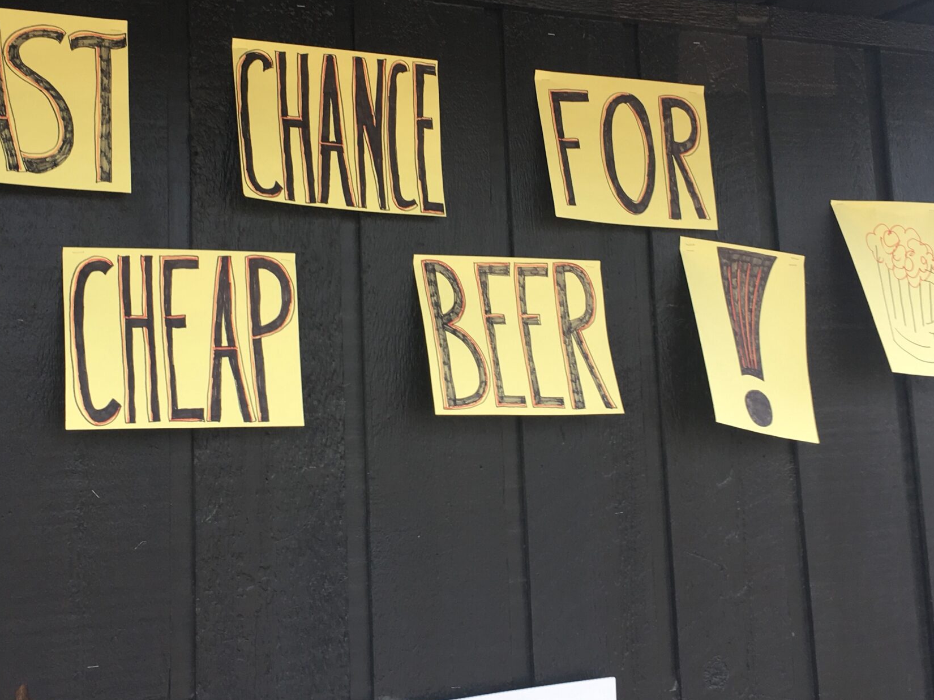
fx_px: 1214
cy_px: 254
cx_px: 426
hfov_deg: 42.0
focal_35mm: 45
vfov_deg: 32.0
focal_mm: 4.15
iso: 25
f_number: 2.2
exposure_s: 1/206
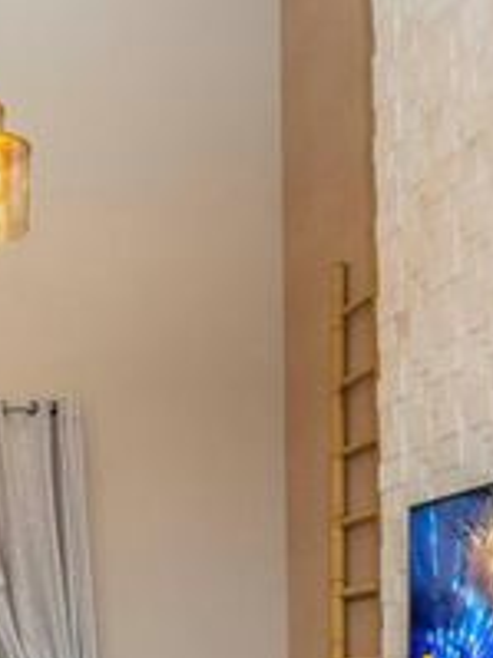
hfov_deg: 21.7
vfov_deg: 30.8
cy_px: 663
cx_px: -210
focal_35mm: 58
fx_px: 1103
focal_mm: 17
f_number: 6.3
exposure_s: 1/100
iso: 800
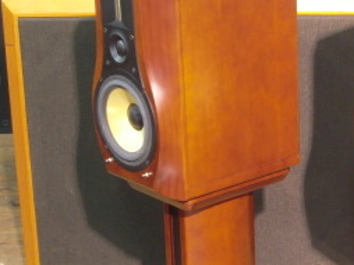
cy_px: 201
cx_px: 323
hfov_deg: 16.7
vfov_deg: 12.7
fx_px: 1185
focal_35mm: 116
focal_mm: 8.2
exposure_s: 1/6
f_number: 3.3
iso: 200
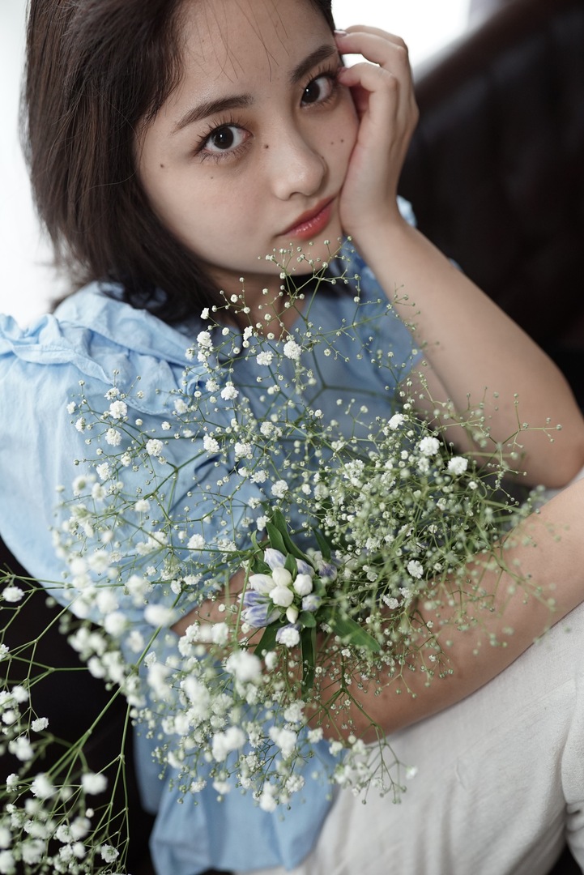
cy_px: 438
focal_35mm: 35
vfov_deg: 54.4
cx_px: 292
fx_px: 851
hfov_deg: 37.9
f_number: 2.5
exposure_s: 1/160
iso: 1000
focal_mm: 35
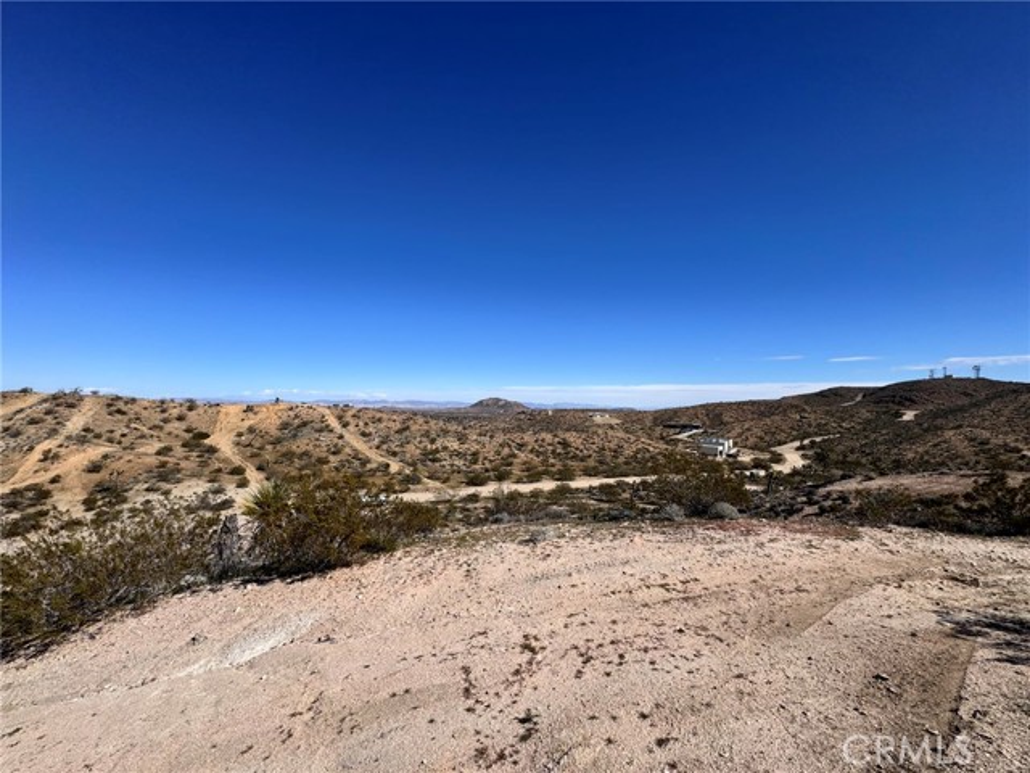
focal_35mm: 14
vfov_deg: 85.7
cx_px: 515
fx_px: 417
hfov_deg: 102.1
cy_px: 386
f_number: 2.2
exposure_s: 1/3247
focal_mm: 2.22
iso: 50
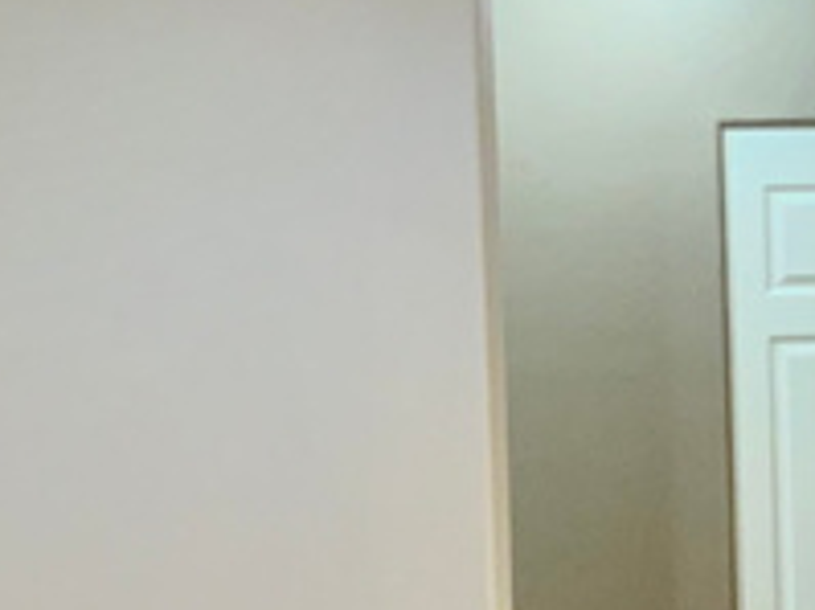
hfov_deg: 11.8
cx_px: 1671
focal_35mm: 149
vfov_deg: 9.9
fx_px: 3506
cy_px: 401
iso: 160
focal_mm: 3
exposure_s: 1/60
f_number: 1.8
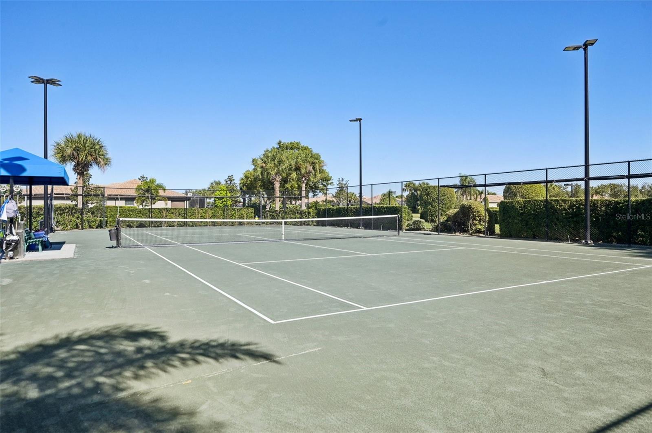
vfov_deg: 57.1
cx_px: 326
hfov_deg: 78.6
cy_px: 216
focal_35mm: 22
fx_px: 398
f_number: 8
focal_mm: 22
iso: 400
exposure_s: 1/1600
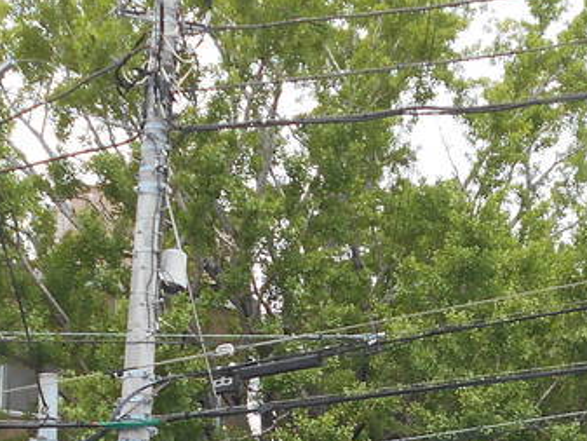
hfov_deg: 16.1
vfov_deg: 11.6
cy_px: 694
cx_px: 509
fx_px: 2053
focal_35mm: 121
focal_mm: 5.8
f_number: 3.6
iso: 80
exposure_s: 1/400
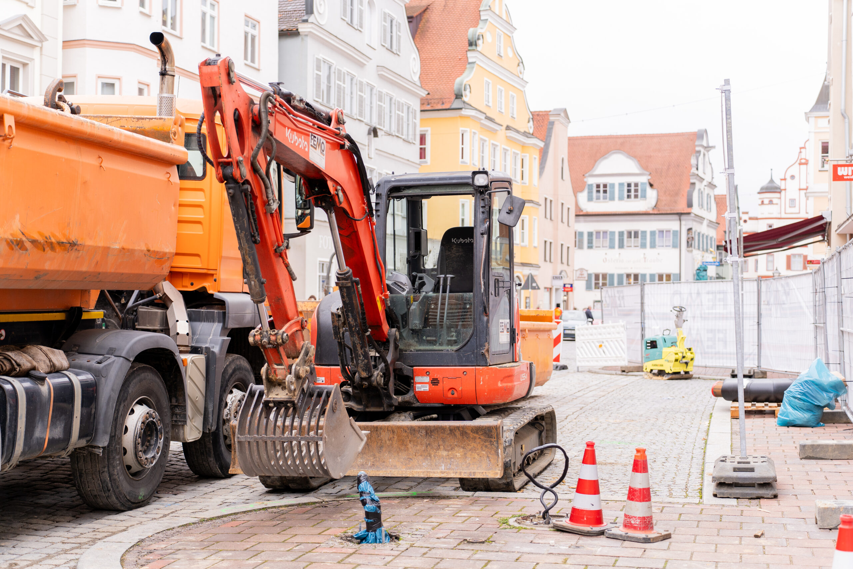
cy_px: 284
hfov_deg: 40.3
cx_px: 426
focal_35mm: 49
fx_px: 1161
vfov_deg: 27.5
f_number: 2.8
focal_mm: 49
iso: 200
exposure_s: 1/500
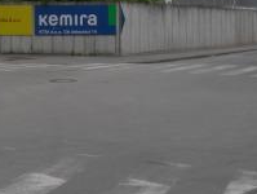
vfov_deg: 17.3
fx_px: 617
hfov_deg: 22.9
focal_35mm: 83
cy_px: -9
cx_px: 25
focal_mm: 7.8
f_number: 7.8
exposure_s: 1/125
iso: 80
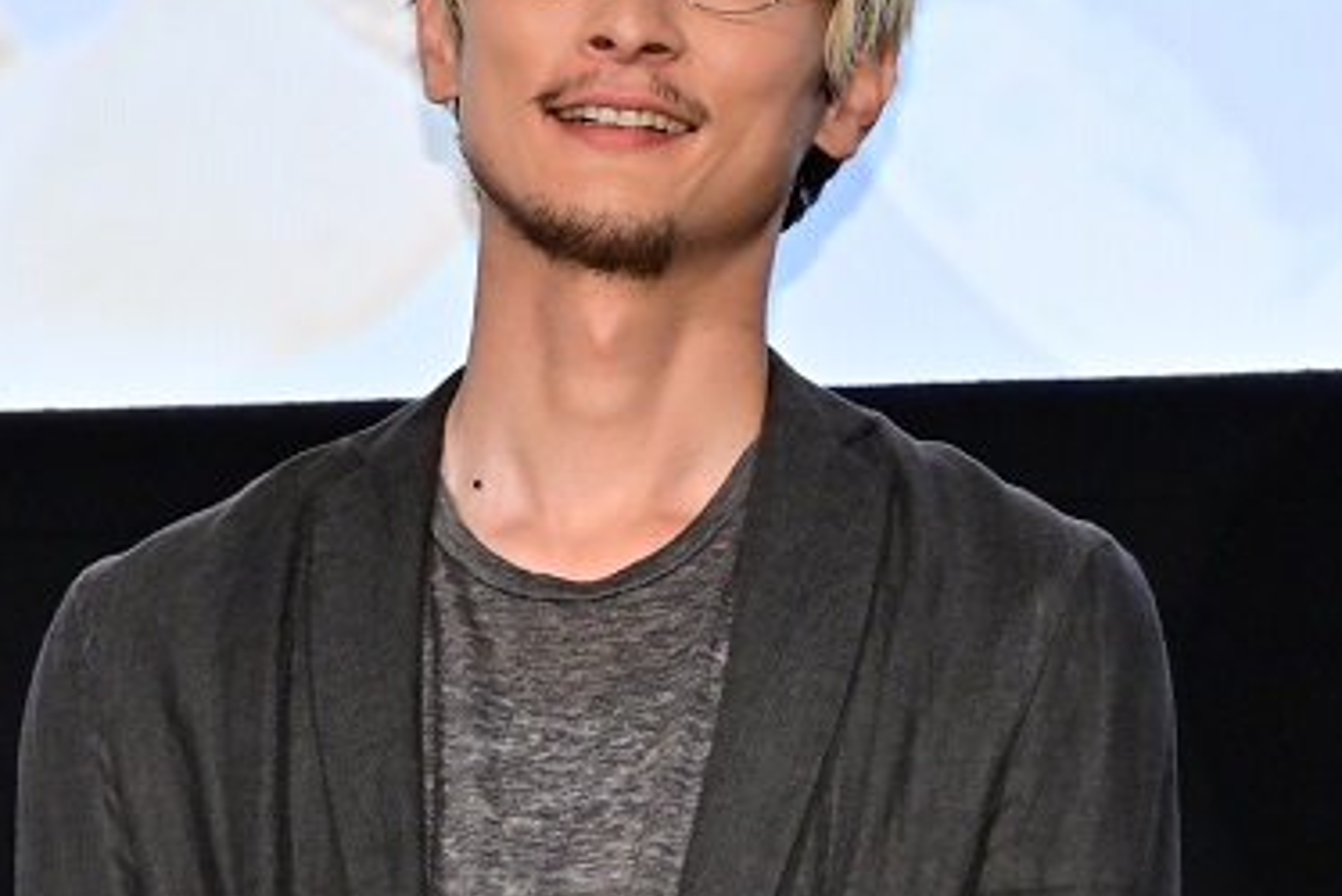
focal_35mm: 306
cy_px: 573
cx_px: 630
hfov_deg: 6.7
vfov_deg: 4.5
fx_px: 11416
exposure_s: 1/200
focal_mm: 95
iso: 3200
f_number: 6.3
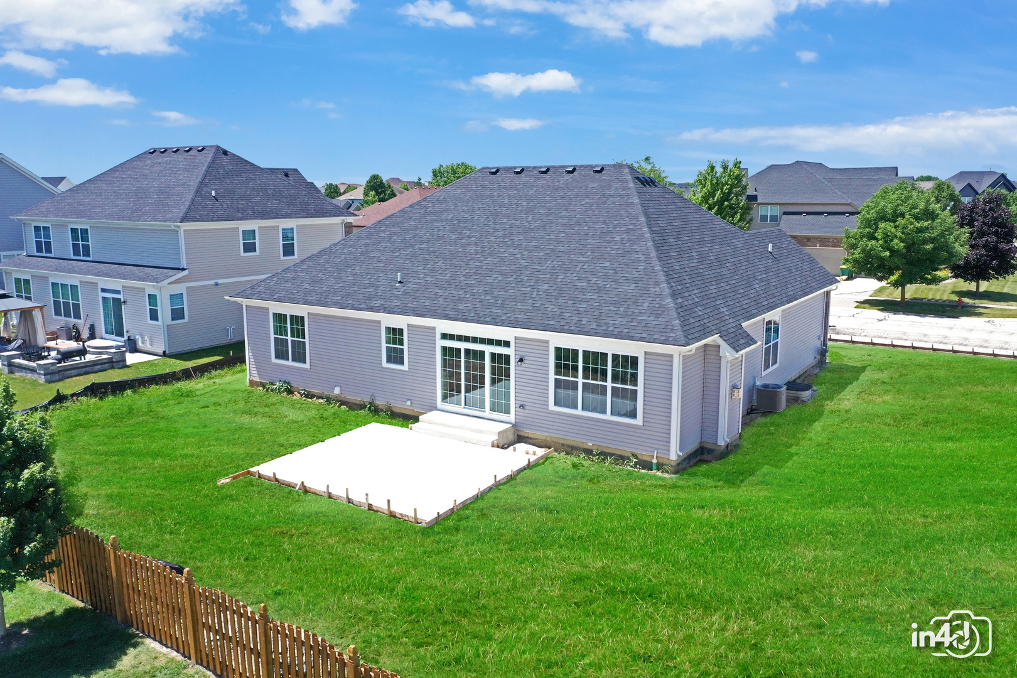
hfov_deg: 65.5
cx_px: 508
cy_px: 339
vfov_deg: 46.4
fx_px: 791
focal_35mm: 28
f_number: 6.3
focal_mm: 10.26
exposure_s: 1/640
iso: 400
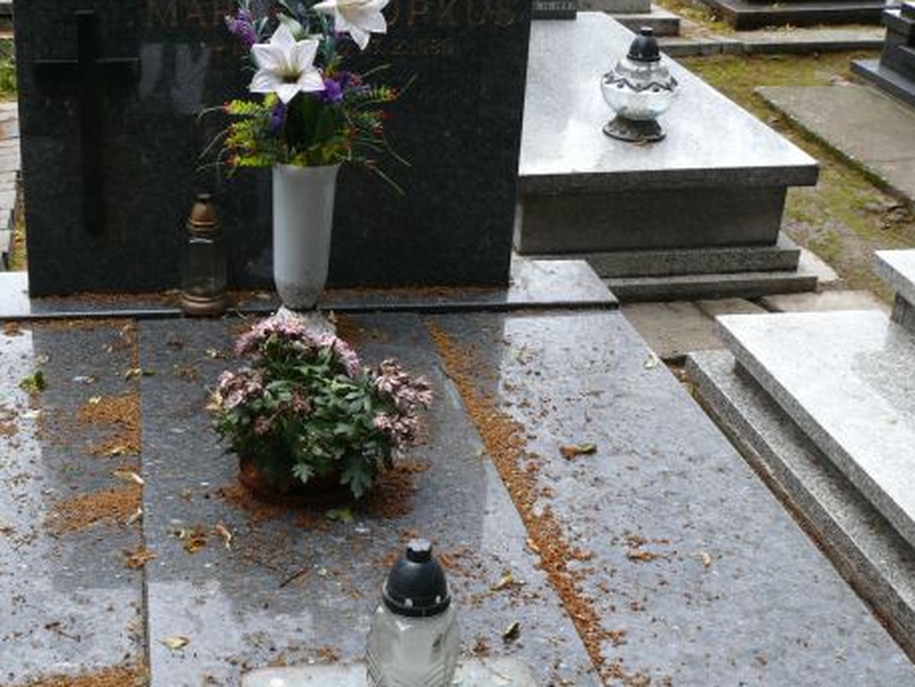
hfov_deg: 38.3
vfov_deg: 29.6
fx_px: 1296
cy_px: 407
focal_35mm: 49
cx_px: 286
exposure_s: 1/50
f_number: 2.8
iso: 100
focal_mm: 7.4
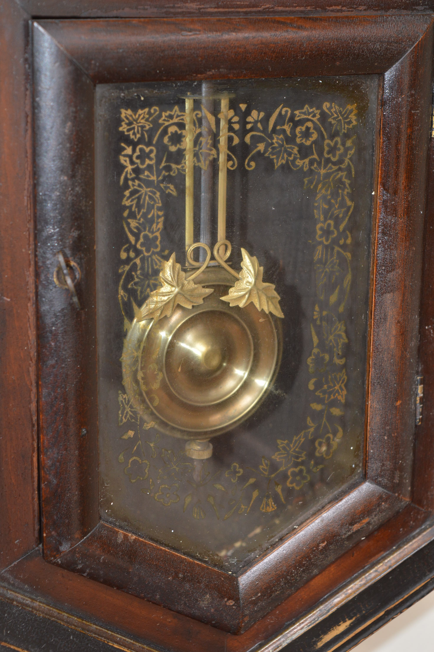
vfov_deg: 24.6
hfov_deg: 16.5
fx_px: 1495
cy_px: 326
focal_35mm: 82
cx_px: 217
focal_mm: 55
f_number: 7.1
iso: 400
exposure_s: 1/60
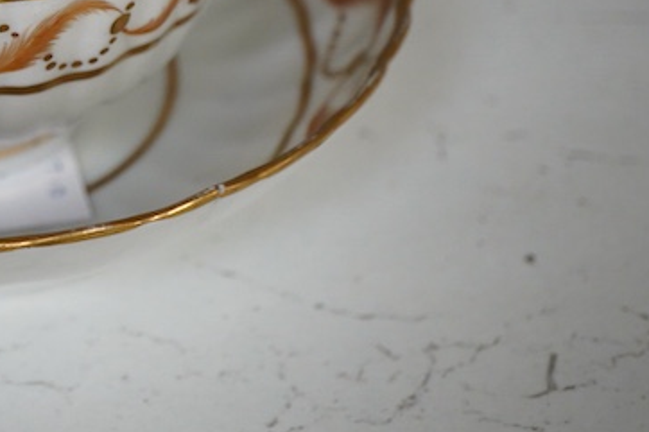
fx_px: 2018
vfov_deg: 12.0
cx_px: -134
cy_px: -86
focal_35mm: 112
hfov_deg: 17.4
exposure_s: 1/125
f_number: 6.3
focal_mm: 30
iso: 1250
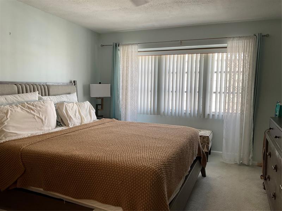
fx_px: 236
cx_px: 141
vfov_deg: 48.2
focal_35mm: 29
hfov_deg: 61.7
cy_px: 106
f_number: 1.8
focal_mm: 3
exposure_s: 1/120
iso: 50
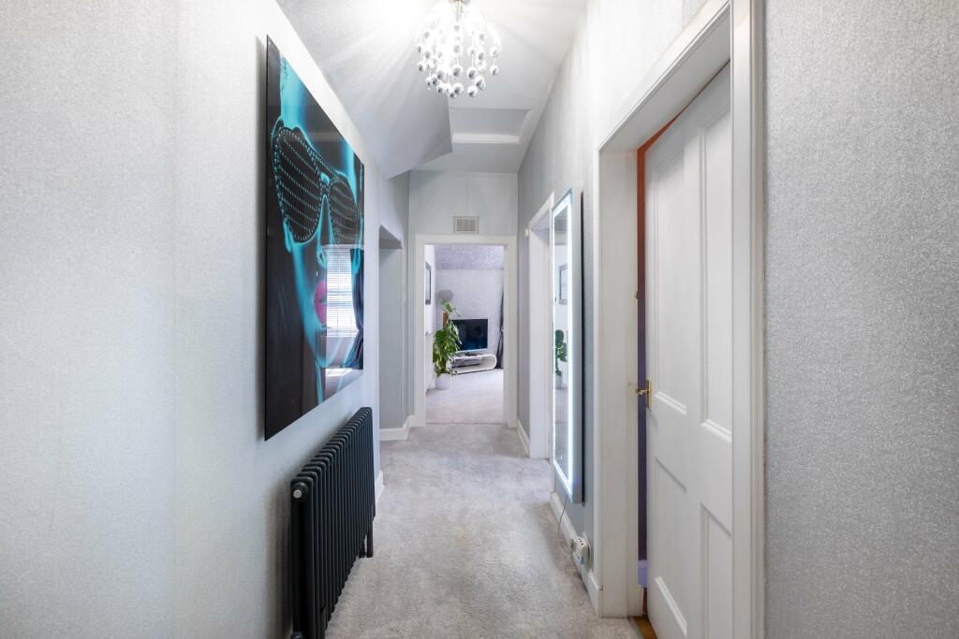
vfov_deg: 77.3
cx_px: 480
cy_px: 320
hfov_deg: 100.4
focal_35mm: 15
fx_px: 400
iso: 200
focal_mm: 10
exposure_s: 1/8
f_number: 6.4
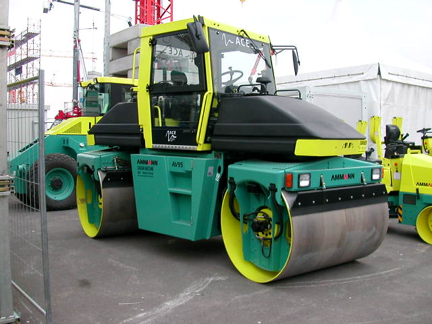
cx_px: 216
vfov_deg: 38.7
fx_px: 462
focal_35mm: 37
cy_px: 162
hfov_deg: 50.1
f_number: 2.7
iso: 100
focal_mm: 5.6
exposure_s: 1/59.9
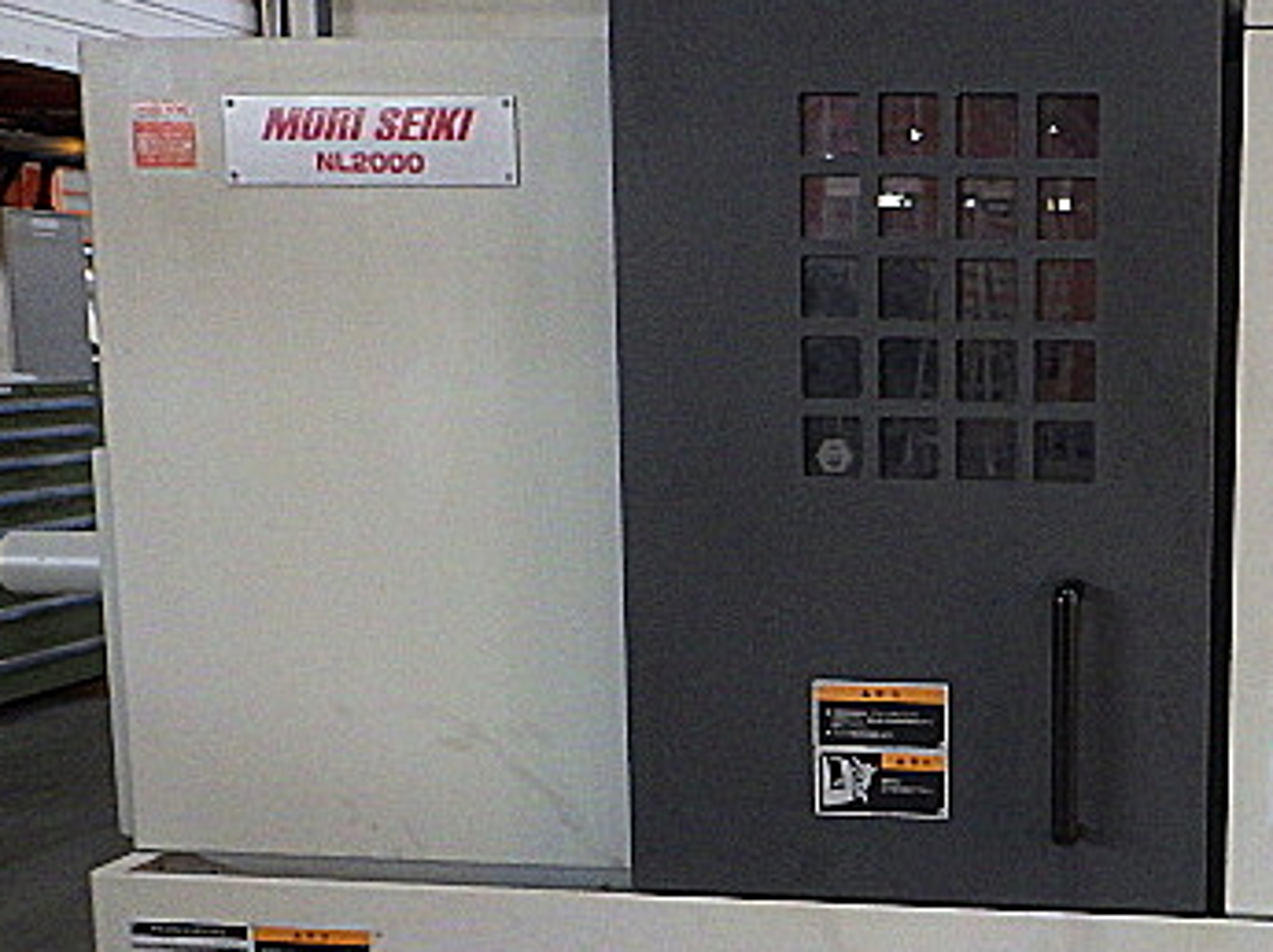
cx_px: 1155
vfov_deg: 27.8
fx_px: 1910
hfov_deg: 34.7
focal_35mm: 52
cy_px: 635
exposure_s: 1/45
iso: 250
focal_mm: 5
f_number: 3.5
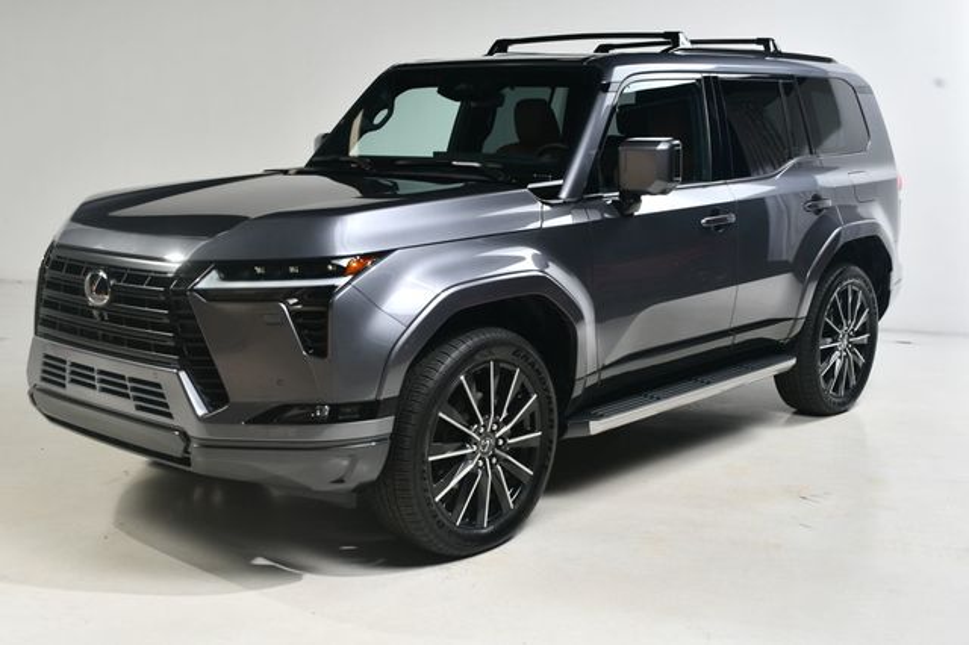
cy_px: 322
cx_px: 484
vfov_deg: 29.8
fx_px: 1211
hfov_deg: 43.6
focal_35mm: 45
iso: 100
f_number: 11
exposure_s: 1/160
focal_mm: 30
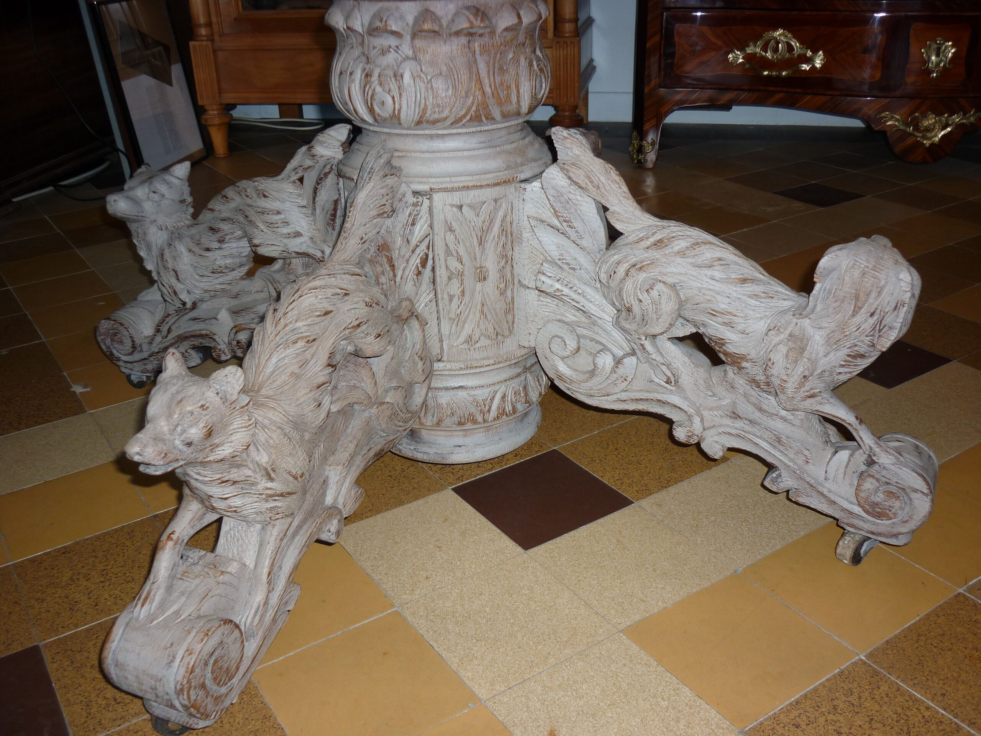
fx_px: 935
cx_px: 490
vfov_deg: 42.9
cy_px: 368
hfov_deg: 55.4
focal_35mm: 33
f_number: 2.8
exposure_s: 1/30
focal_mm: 5.5
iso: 100
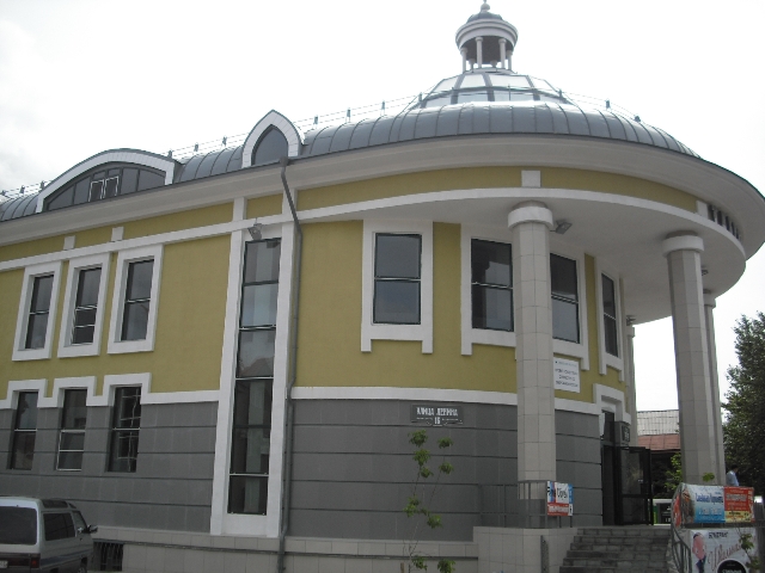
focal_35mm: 38
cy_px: 286
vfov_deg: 37.7
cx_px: 382
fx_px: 840
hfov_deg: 49.0
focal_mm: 6.2
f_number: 5.6
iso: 64
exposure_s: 1/250
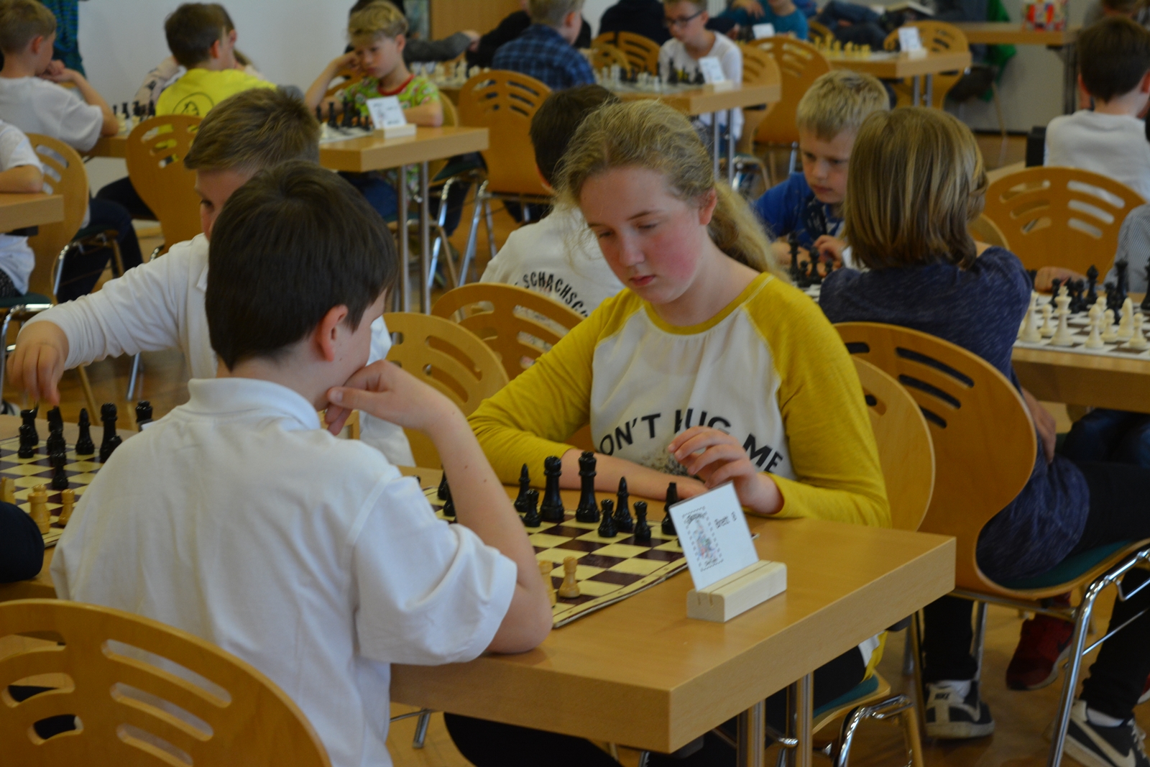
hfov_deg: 24.6
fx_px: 2635
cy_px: 384
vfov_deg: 16.6
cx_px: 575
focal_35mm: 82
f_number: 5.6
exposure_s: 1/40
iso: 800
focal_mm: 55
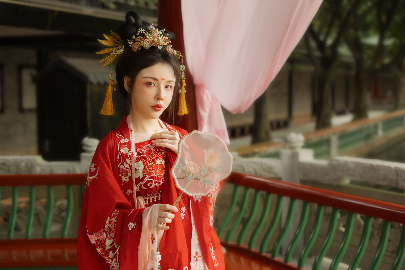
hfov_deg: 39.6
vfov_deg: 27.0
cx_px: 202
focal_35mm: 50
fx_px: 562
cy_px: 135
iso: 100
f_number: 2.8
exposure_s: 1/125
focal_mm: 50
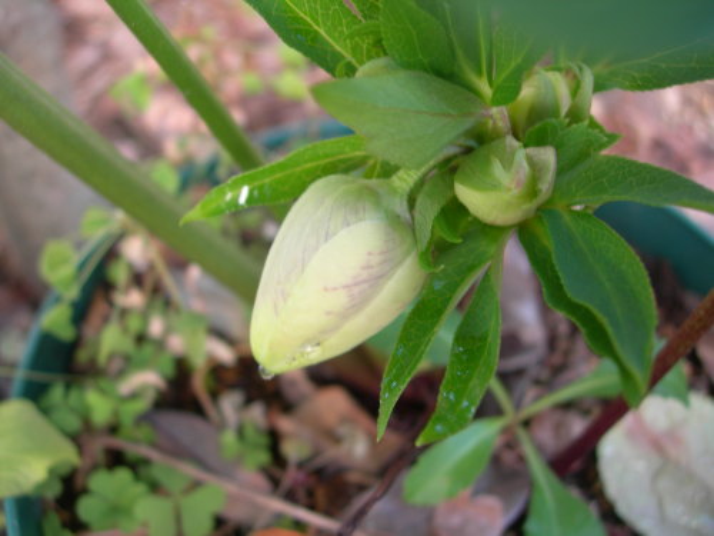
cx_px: 357
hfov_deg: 49.0
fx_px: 784
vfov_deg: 37.7
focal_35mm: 38
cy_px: 268
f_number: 2.8
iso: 50
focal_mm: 7.8
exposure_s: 1/17.7
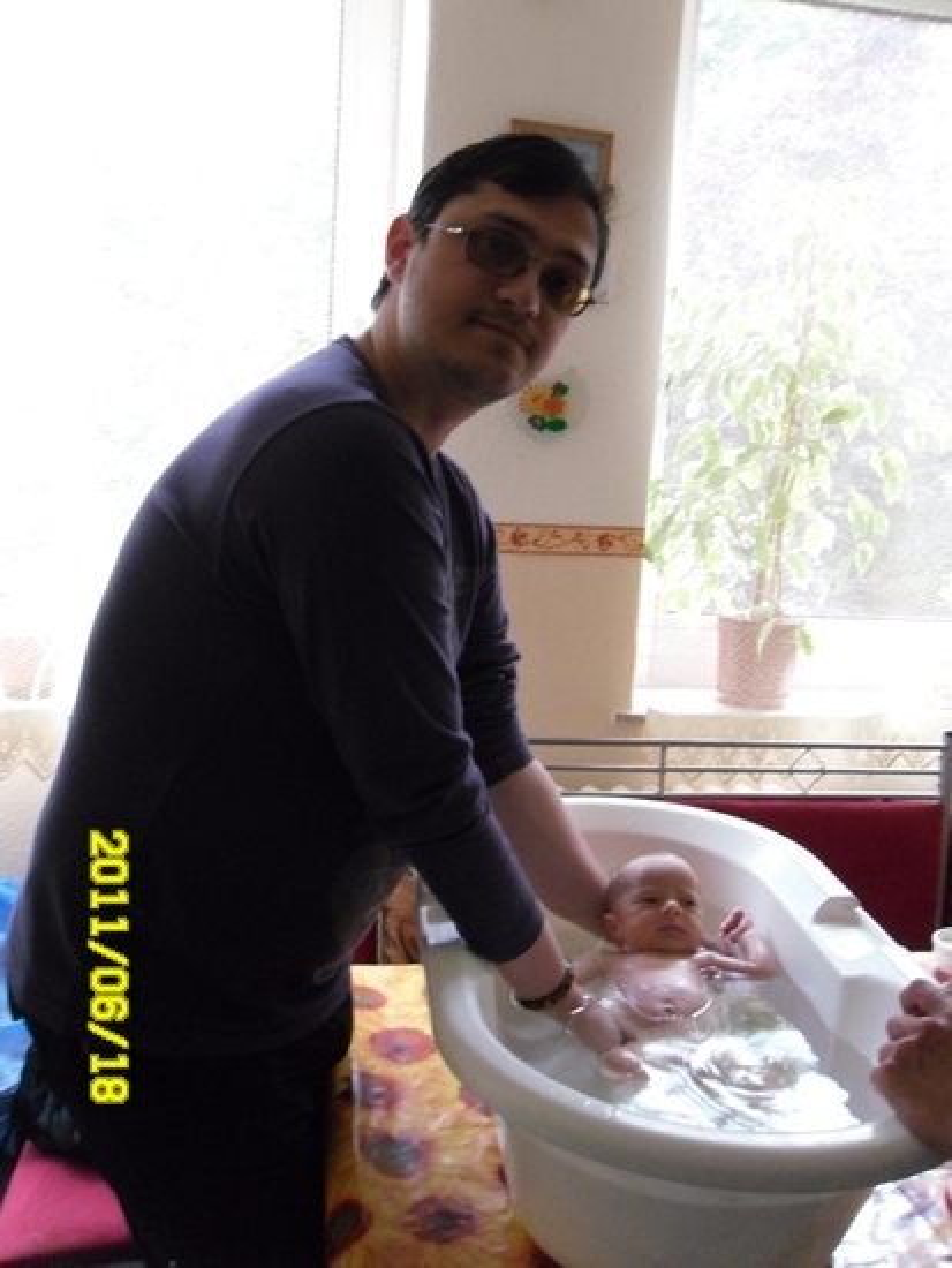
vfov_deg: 52.6
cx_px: 476
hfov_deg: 40.7
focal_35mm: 35
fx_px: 1282
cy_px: 634
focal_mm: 6.3
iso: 400
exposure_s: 1/22
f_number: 3.5
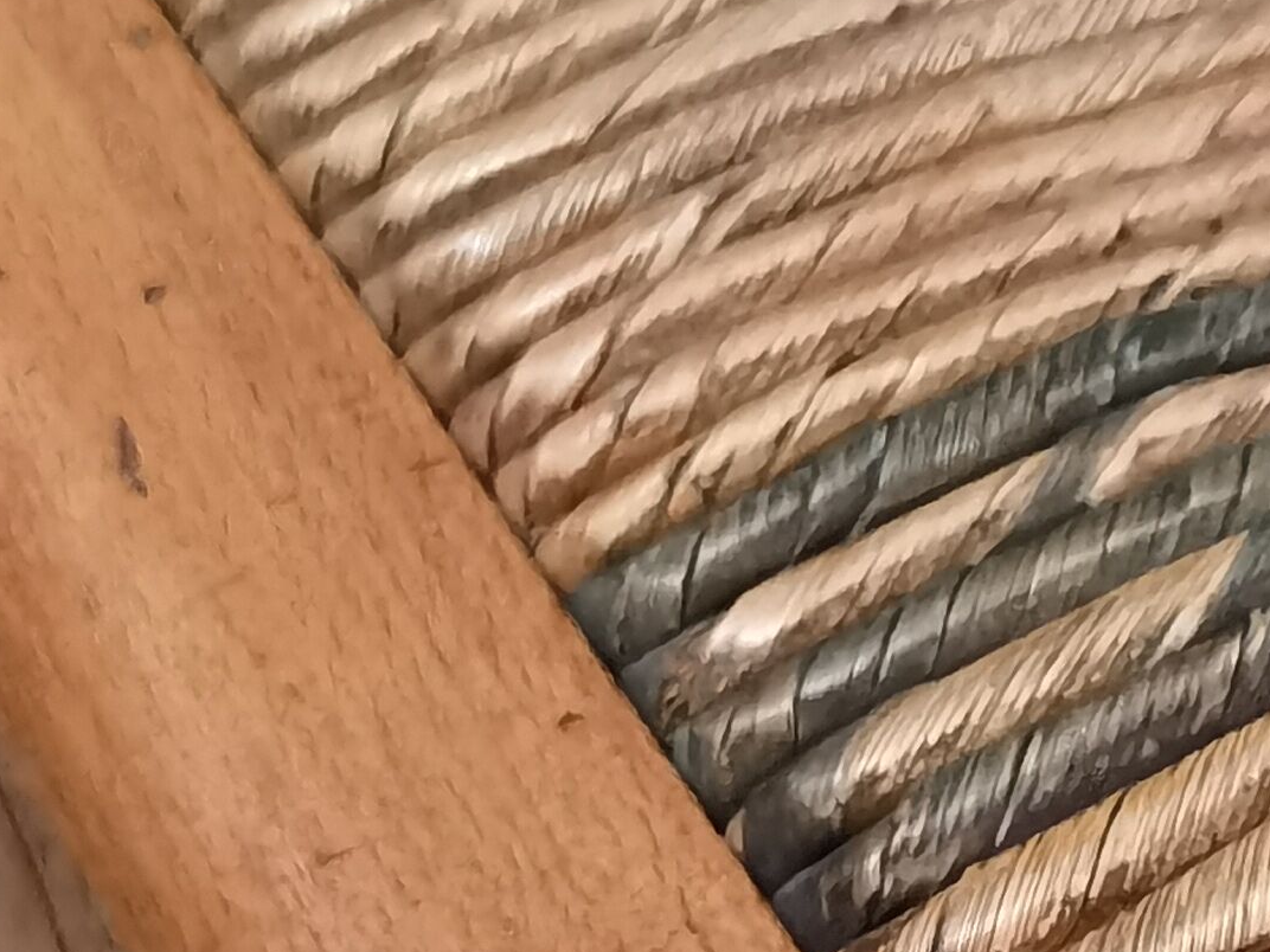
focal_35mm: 214
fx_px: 7851
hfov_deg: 9.0
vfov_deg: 6.9
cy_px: 1253
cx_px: 1938
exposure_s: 1/33.3
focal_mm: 6.71
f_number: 1.9
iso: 500
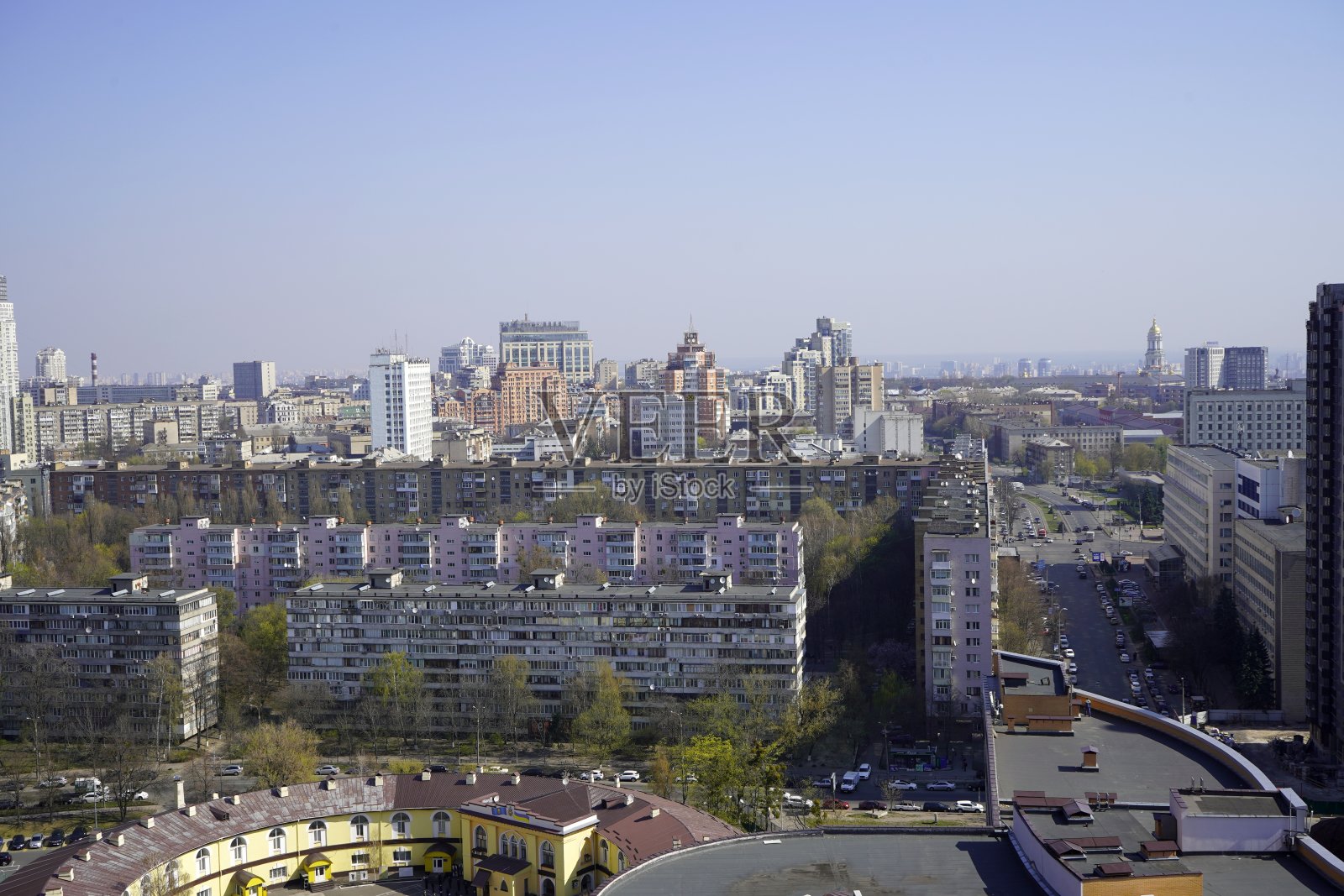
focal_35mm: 41
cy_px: 448
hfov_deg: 47.4
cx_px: 672
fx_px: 1531
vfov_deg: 32.6
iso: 100
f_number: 10
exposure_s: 1/160
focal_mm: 41
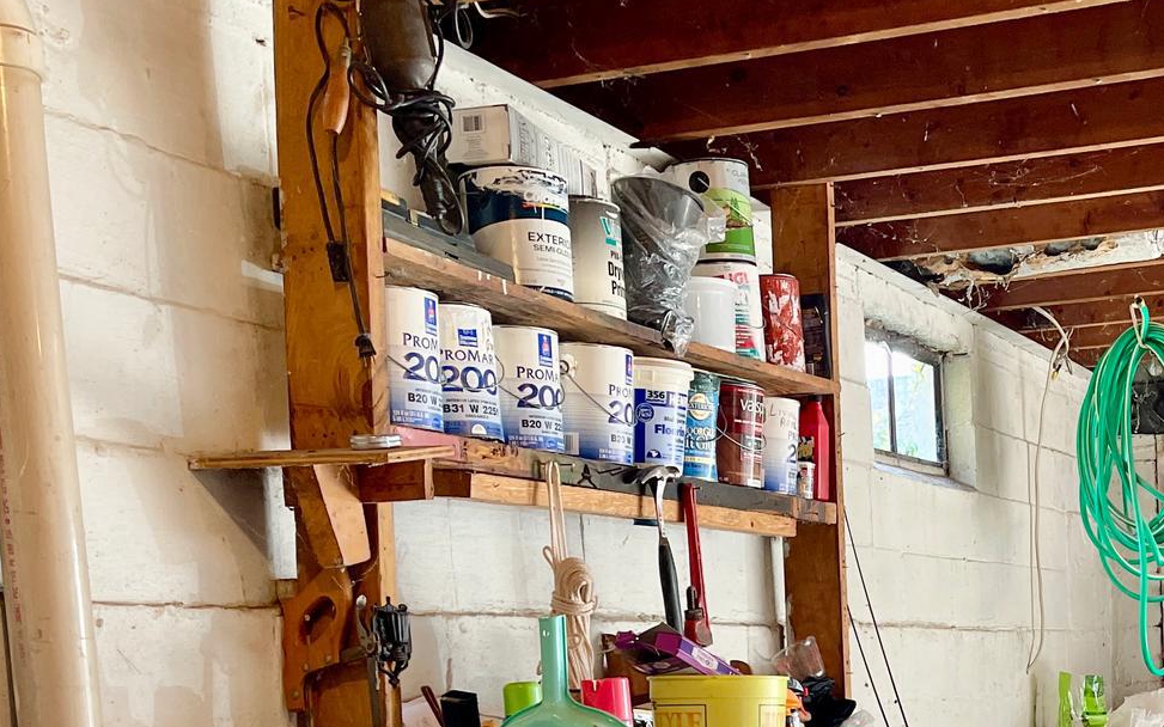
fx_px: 1840
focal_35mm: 58
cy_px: 831
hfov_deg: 33.7
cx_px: 988
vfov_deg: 21.1
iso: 125
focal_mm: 5.1
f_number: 1.6
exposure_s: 1/120
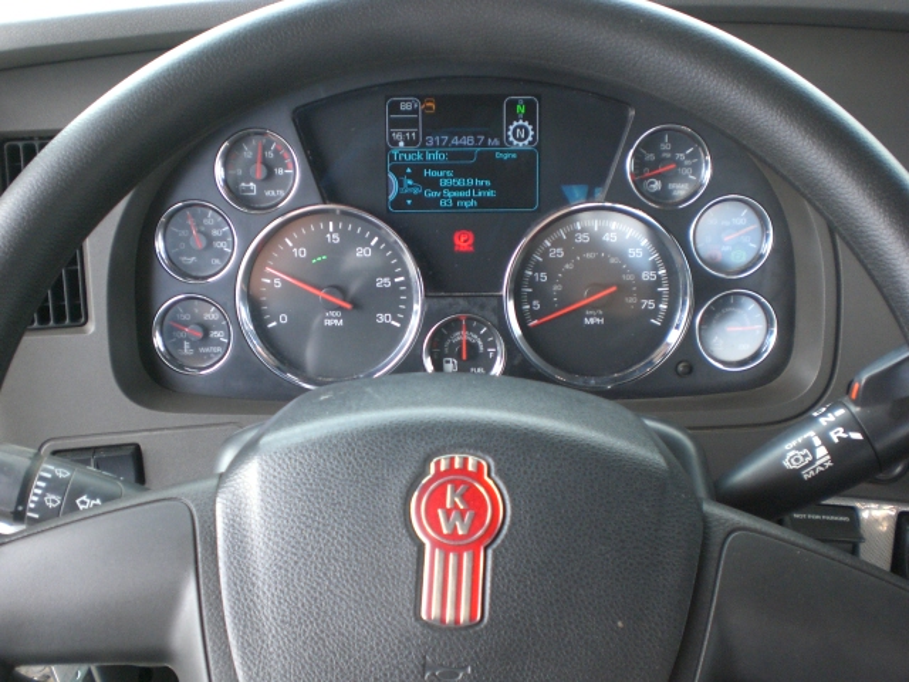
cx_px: 454
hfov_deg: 49.0
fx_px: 998
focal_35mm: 38
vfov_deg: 37.7
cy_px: 341
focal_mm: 6.3
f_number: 3.1
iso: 200
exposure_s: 1/100
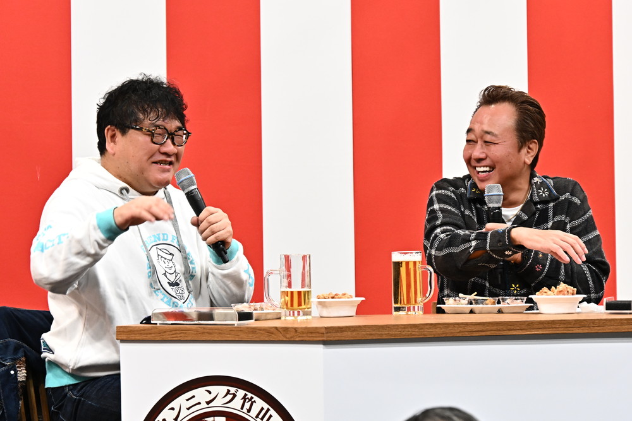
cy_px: 210
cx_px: 316
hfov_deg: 8.3
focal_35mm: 247
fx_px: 4337
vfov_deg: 5.6
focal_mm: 165
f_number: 6.3
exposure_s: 1/125
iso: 2000
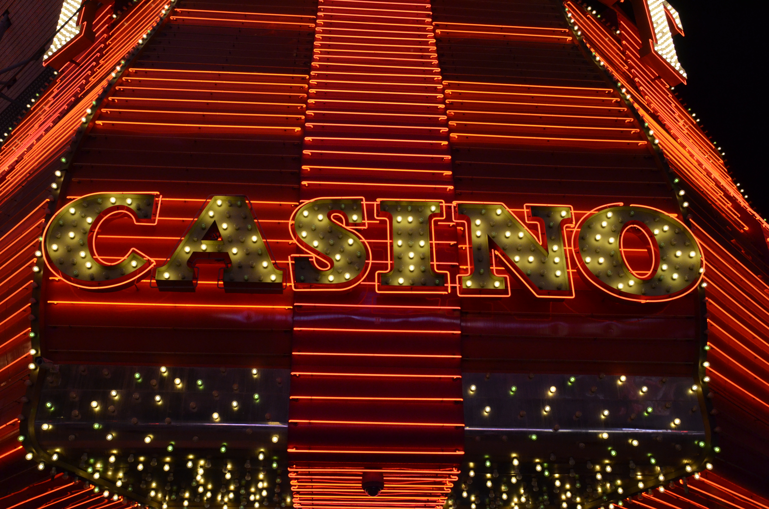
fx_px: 799
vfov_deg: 35.3
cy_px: 254
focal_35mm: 38
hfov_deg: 51.4
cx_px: 384
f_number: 9
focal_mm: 25
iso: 2000
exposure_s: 1/125
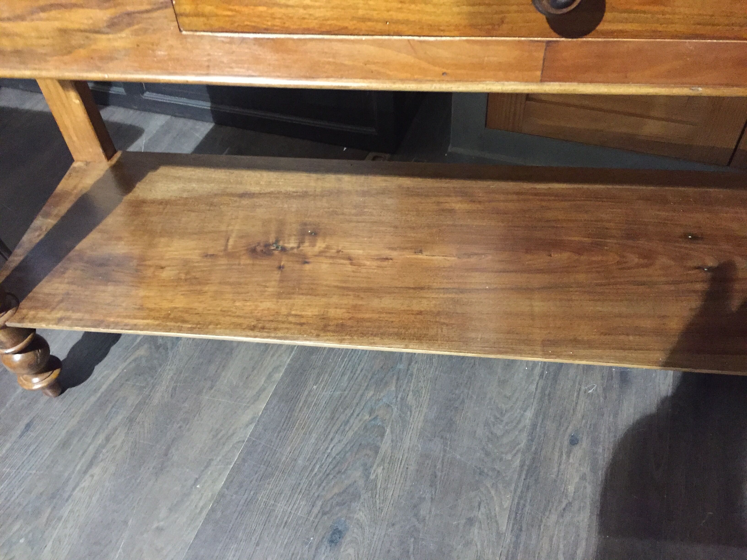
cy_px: 280
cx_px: 374
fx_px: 626
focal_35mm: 29
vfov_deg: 48.2
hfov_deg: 61.7
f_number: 2.2
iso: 400
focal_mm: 4.15
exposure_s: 1/17
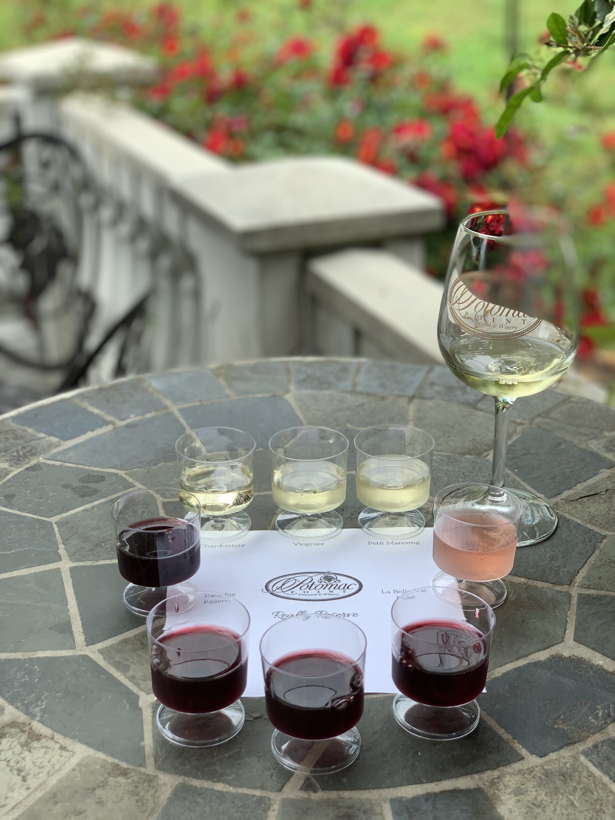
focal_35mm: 52
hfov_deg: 28.0
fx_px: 1232
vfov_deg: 36.8
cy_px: 410
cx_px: 308
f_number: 2.4
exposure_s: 1/284
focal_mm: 6
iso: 16
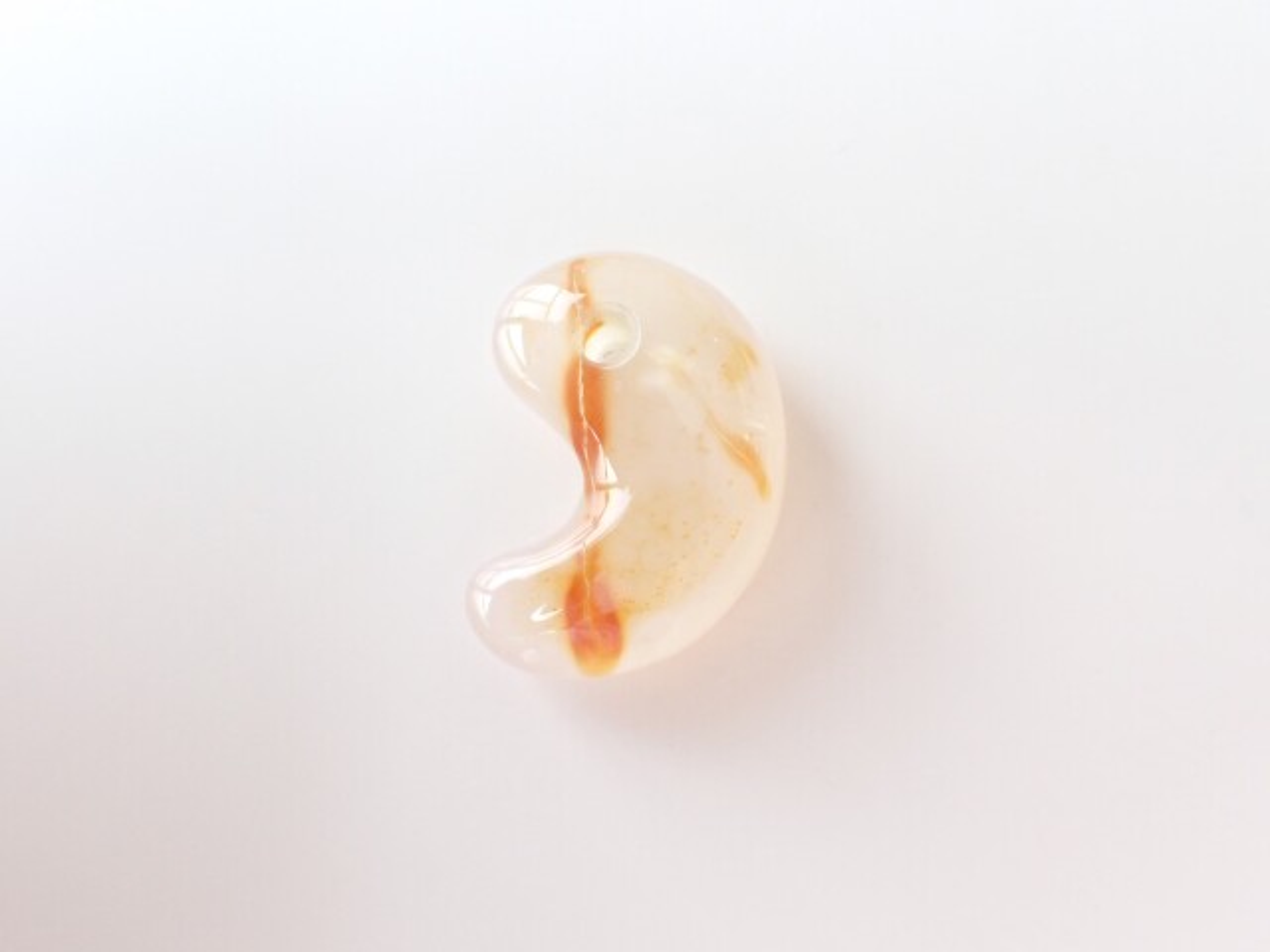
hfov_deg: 60.0
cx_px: 635
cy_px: 476
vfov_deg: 46.8
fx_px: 1101
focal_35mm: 30
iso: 320
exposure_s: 1/125
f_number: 3.2
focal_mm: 5.4
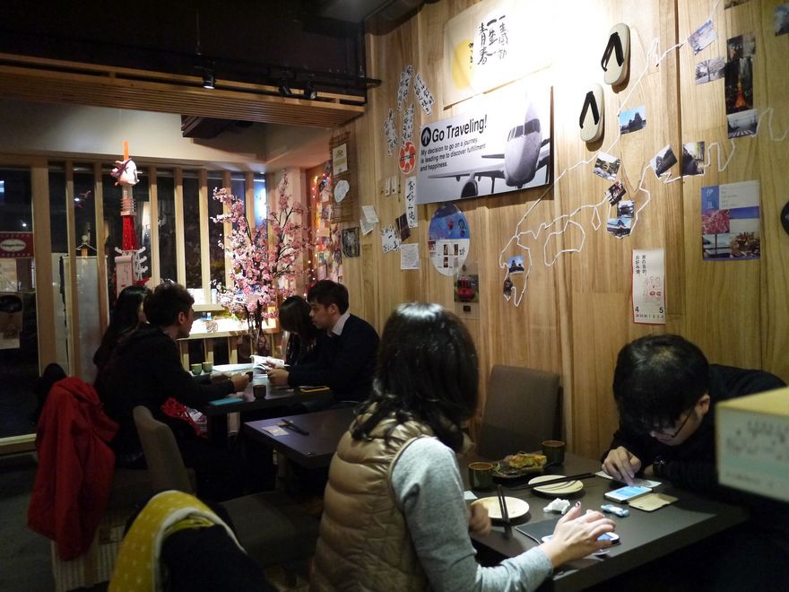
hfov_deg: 63.4
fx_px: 638
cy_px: 296
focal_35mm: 28
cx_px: 394
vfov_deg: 49.7
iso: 1600
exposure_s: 1/30
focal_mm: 14
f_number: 2.5
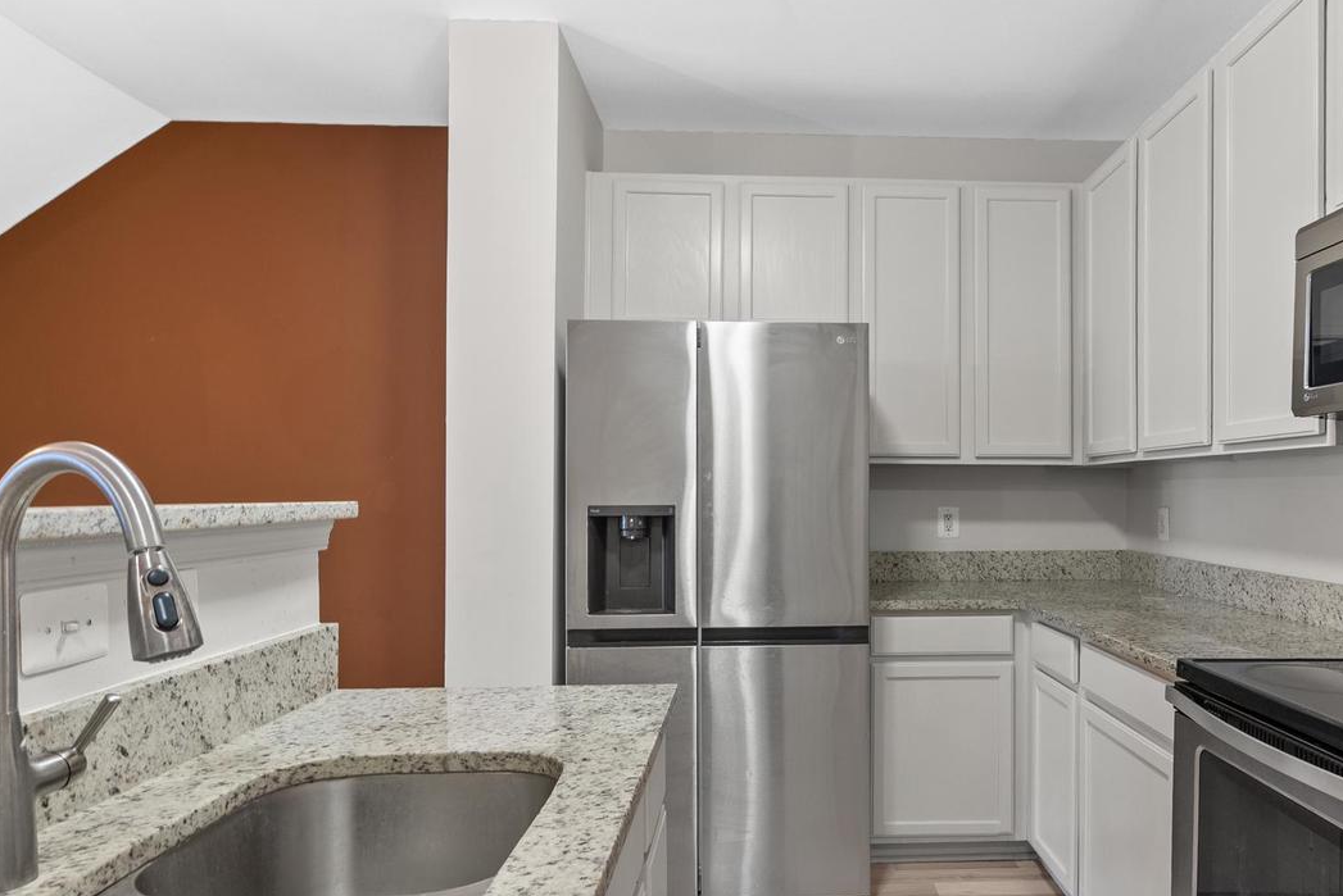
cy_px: 508
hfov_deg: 77.8
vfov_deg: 57.1
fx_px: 821
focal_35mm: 22
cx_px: 795
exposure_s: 1/1.25
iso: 800
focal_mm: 16
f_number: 8
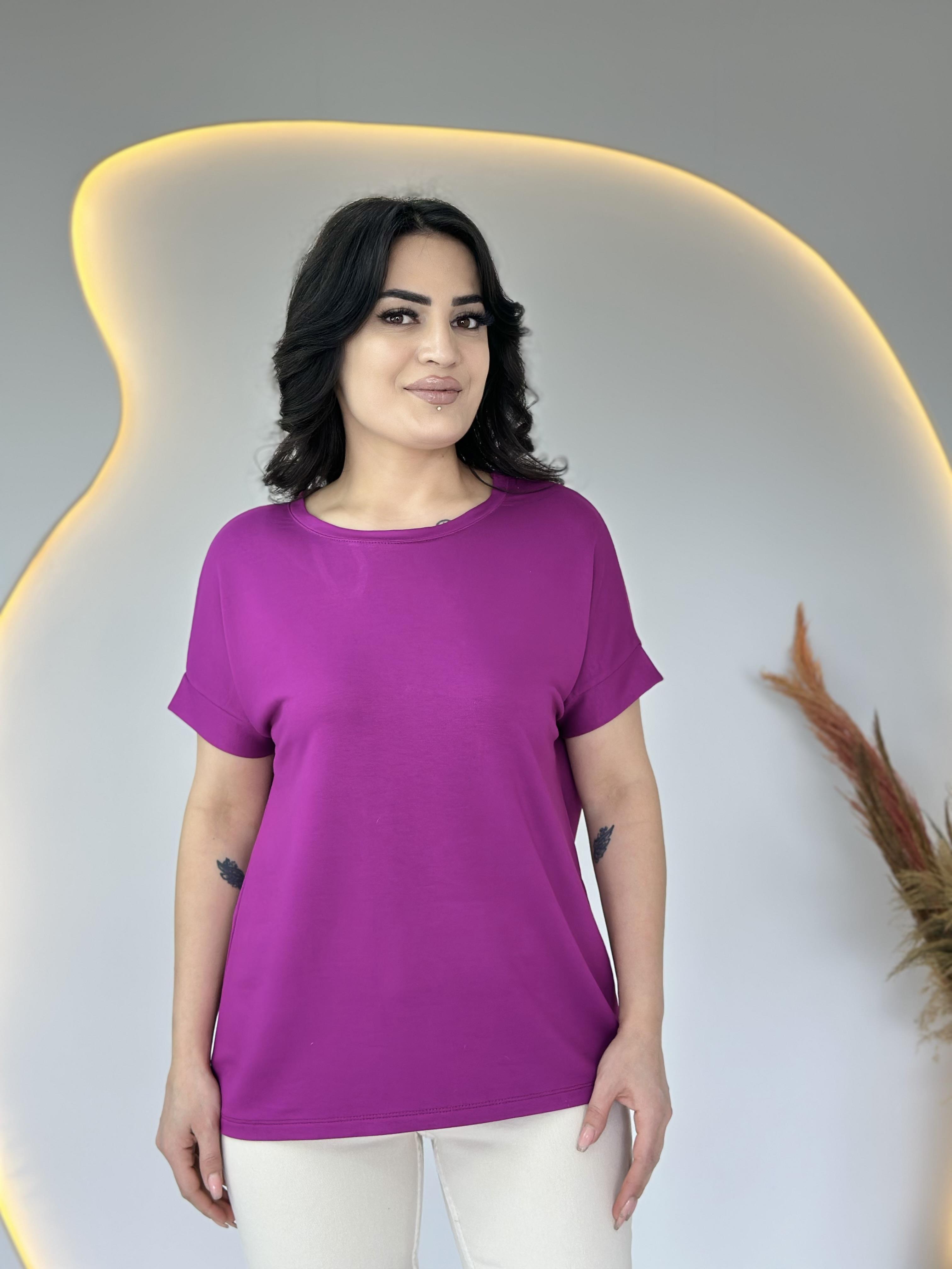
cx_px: 476
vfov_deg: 39.7
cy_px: 634
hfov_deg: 30.3
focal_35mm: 48
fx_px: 1760
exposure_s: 1/100
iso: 80
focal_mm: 6.86
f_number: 1.78
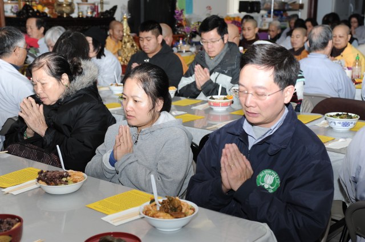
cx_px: 182
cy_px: 121
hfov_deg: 38.2
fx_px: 527
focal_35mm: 52
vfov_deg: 25.9
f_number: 6.3
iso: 200
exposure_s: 1/50
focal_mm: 52
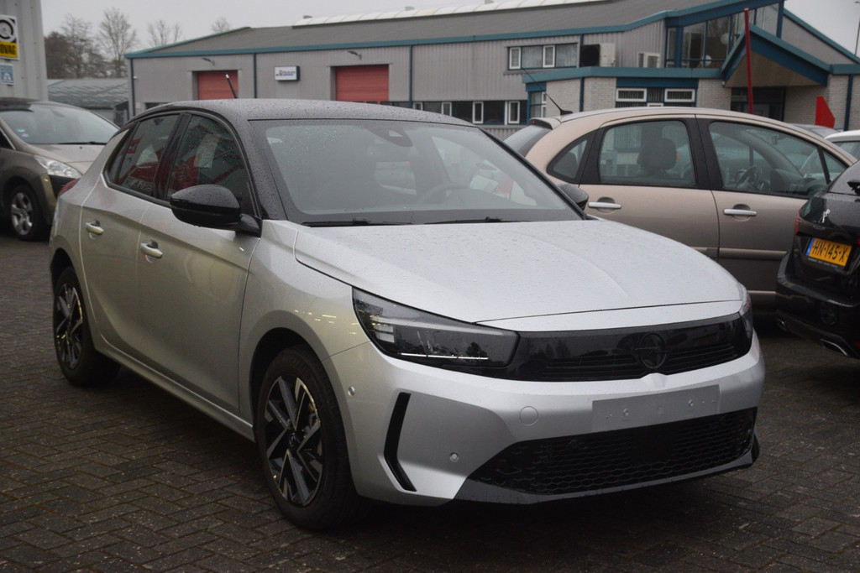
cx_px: 430
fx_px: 1147
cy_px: 286
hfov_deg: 41.1
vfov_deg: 28.1
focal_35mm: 48
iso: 1250
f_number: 4.2
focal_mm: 32
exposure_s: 1/60
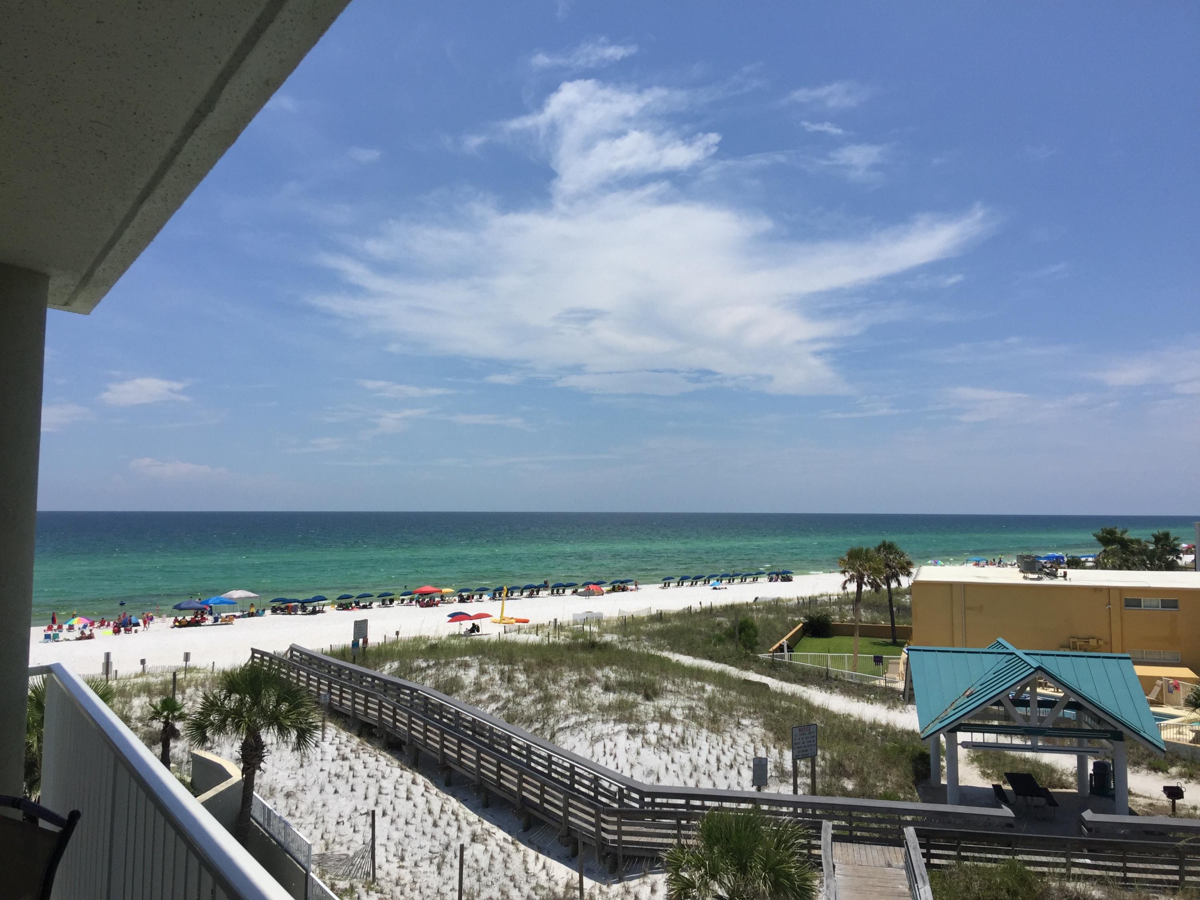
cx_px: 600
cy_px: 450
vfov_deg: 48.2
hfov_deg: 61.7
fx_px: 1005
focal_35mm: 29
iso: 32
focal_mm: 4.15
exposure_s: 1/4950
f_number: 2.2
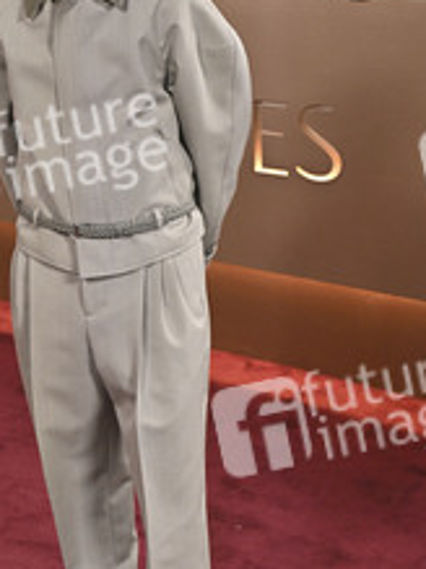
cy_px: 286
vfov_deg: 24.7
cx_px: 109
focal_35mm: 79
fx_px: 1298
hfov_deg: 18.5
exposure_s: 1/320
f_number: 5.6
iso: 2500
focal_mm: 45
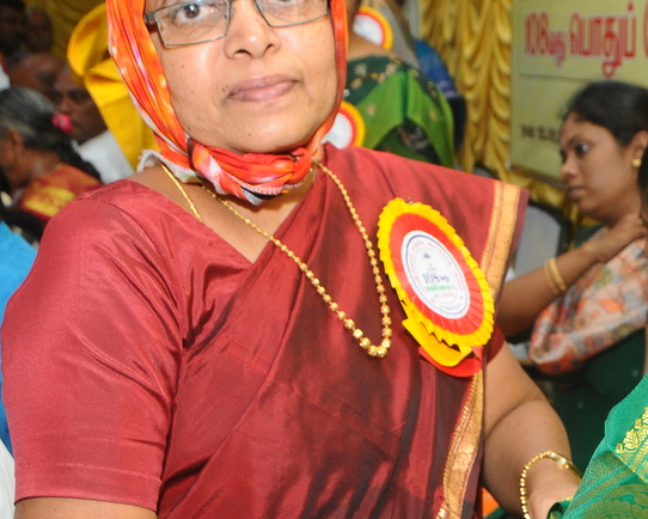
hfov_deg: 25.1
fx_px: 1401
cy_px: 237
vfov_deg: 21.0
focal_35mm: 73
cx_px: 612
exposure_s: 1/125
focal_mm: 22
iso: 500
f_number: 5.6
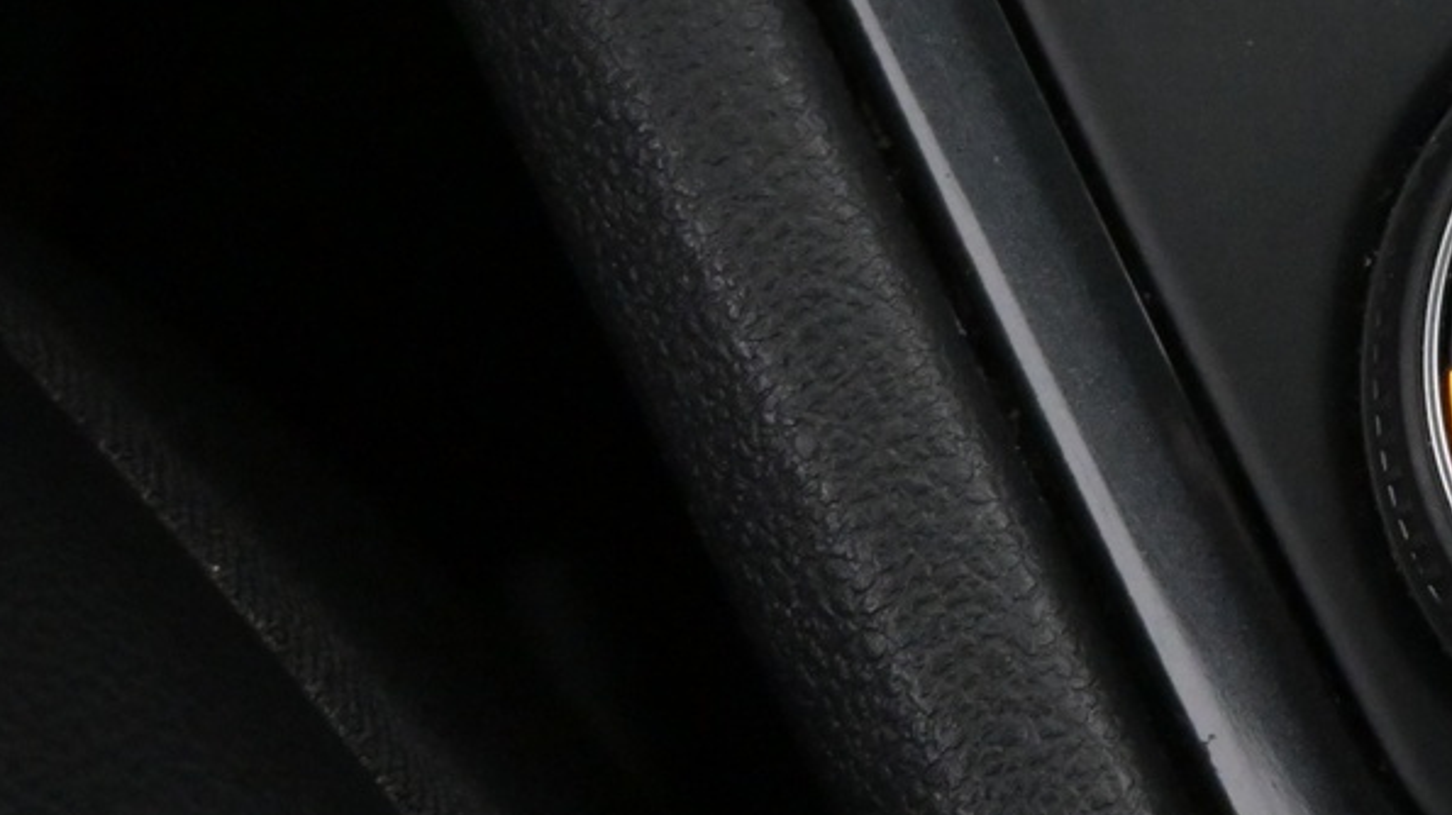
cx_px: 1730
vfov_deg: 8.7
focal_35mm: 139
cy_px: 217
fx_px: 5354
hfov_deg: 14.9
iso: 4000
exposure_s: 1/50
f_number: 5
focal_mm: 32.5
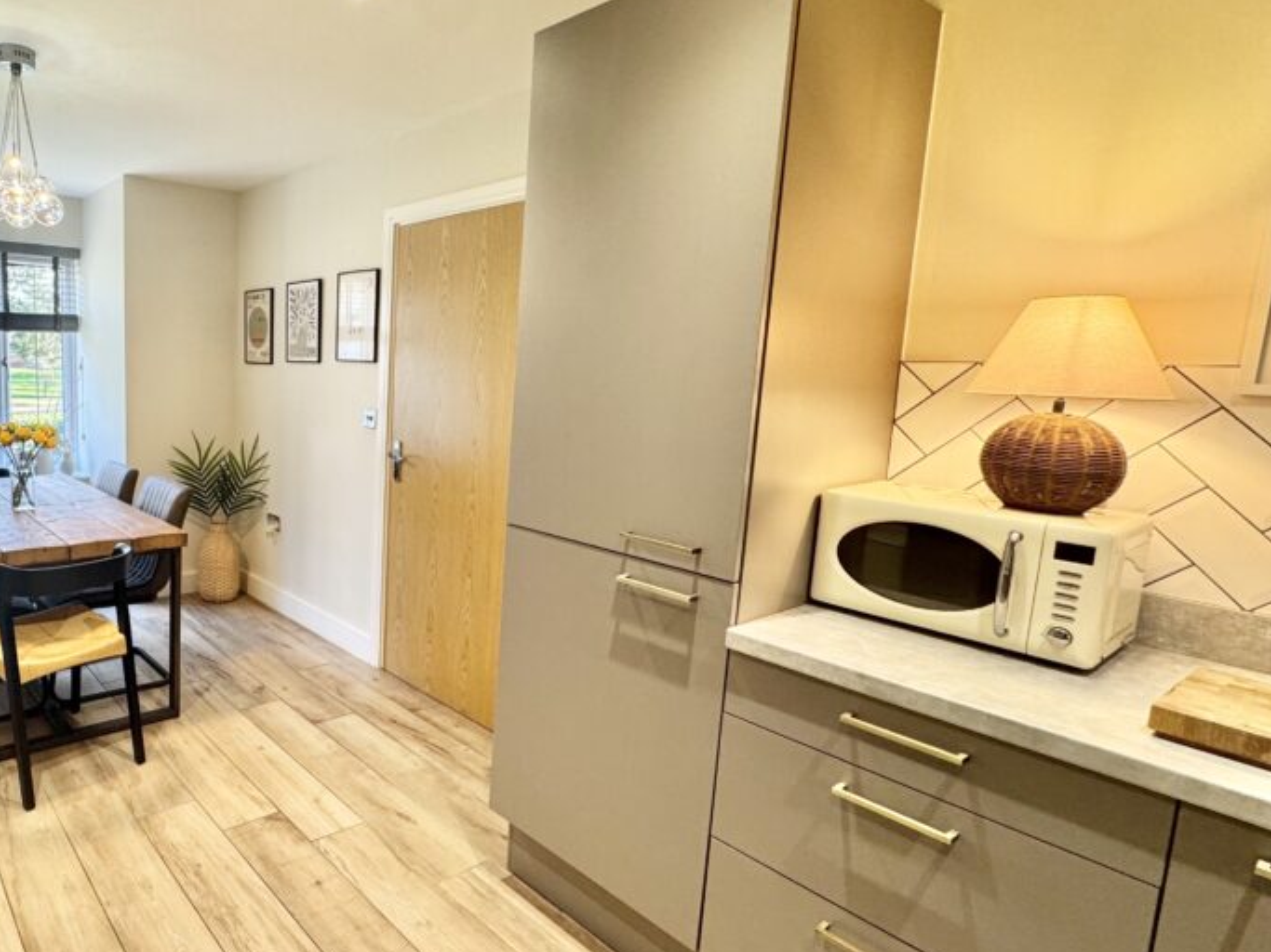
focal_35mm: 21
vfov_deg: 63.4
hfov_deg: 73.6
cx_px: 322
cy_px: 457
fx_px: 771
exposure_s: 1/50
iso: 160
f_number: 2.2
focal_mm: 2.22
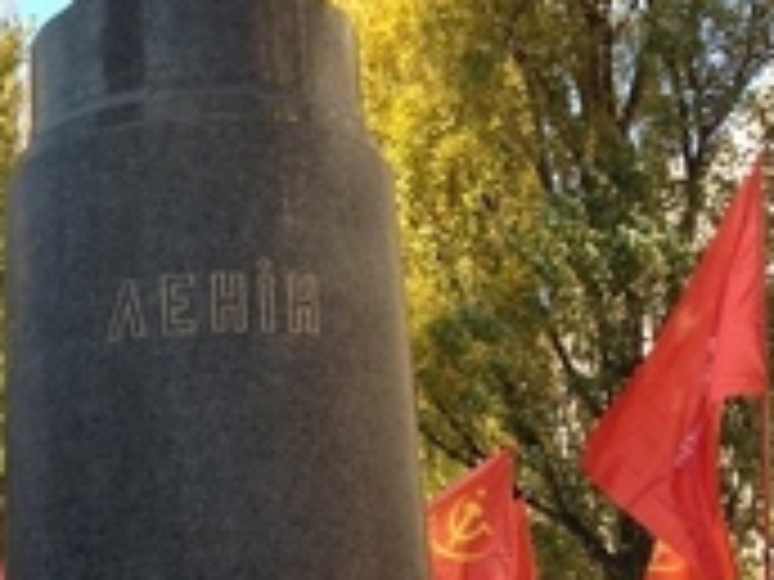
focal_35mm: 82
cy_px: 263
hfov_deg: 23.5
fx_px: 1833
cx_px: 155
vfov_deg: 18.0
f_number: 2.4
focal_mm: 4.28
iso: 64
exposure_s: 1/370
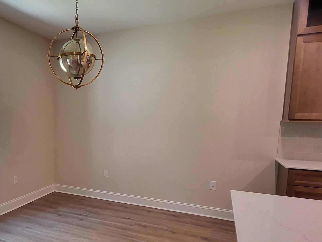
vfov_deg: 50.8
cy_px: 153
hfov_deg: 60.9
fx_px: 251
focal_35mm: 27
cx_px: 72
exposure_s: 1/60
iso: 160
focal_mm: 1.74
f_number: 2.2
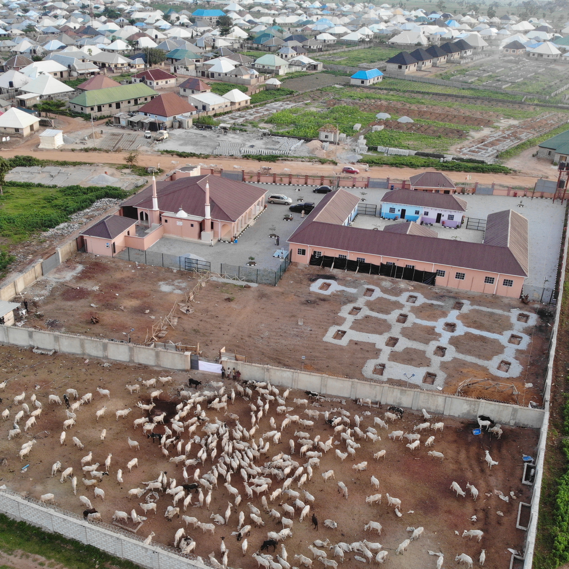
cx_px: 255
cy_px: 340
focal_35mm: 34
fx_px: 632
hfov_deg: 48.4
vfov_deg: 48.2
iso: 125
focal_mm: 4.5
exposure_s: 1/30
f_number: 2.8
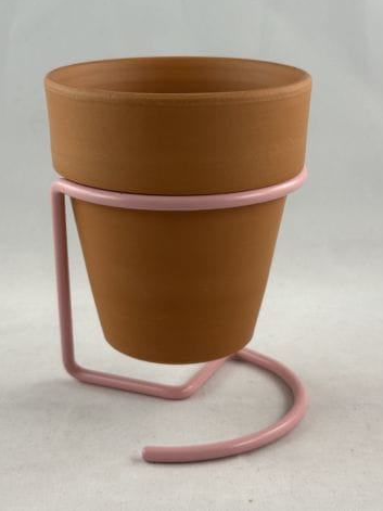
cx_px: 183
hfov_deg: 21.6
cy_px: 150
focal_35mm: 68
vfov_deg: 28.3
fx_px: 1004
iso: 80
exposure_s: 1/100
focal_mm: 6.86
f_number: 1.78
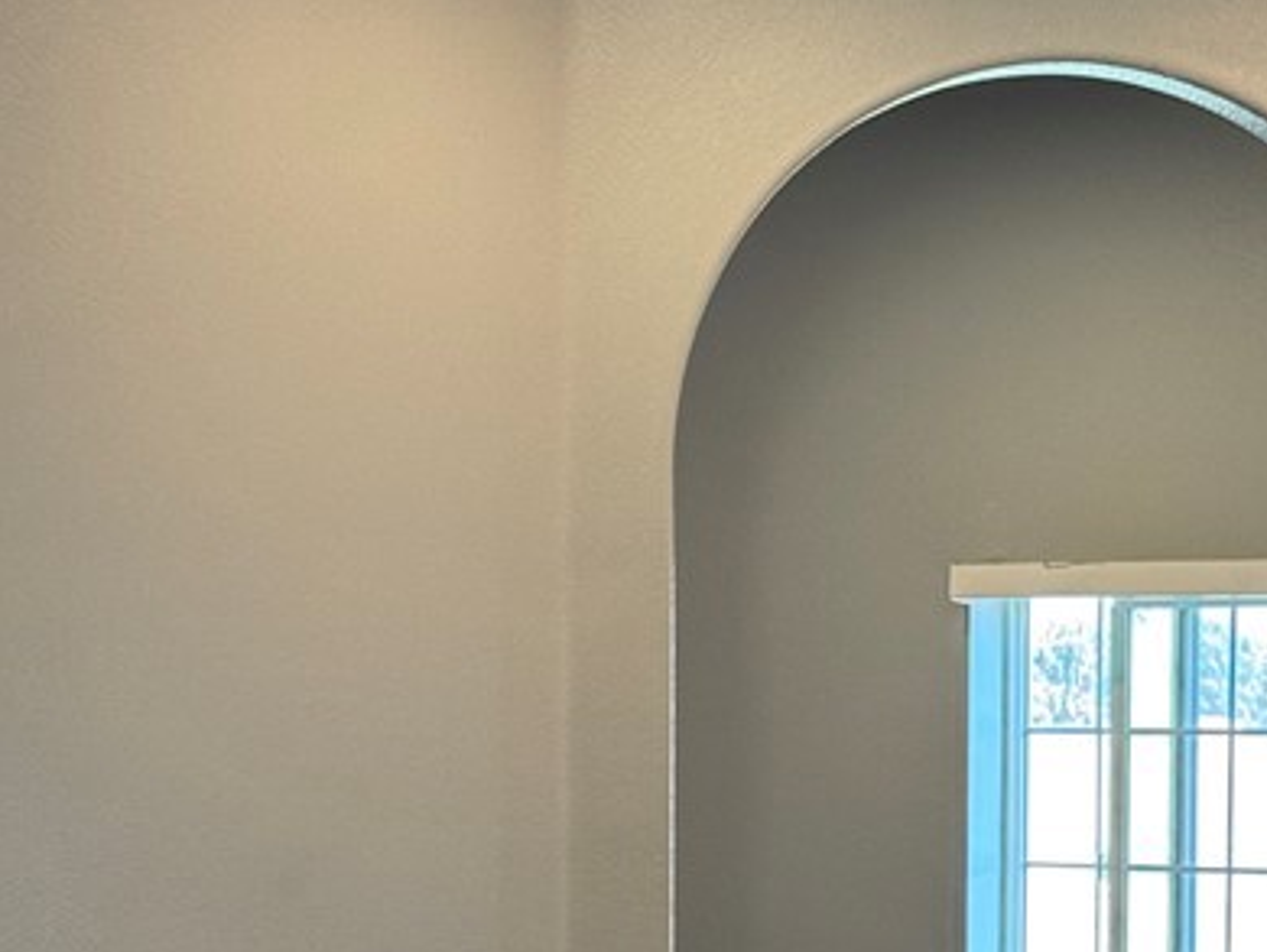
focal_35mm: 126
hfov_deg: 15.5
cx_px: 1137
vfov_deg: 11.5
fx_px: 4615
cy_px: 1189
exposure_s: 1/60
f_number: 1.78
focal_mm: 6.76
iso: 160
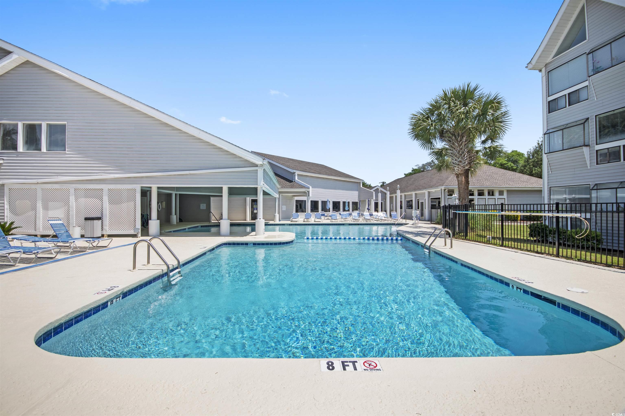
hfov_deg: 100.4
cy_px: 208
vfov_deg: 77.2
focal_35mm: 15
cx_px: 312
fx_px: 260
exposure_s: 1/250
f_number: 7.1
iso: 64
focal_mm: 10
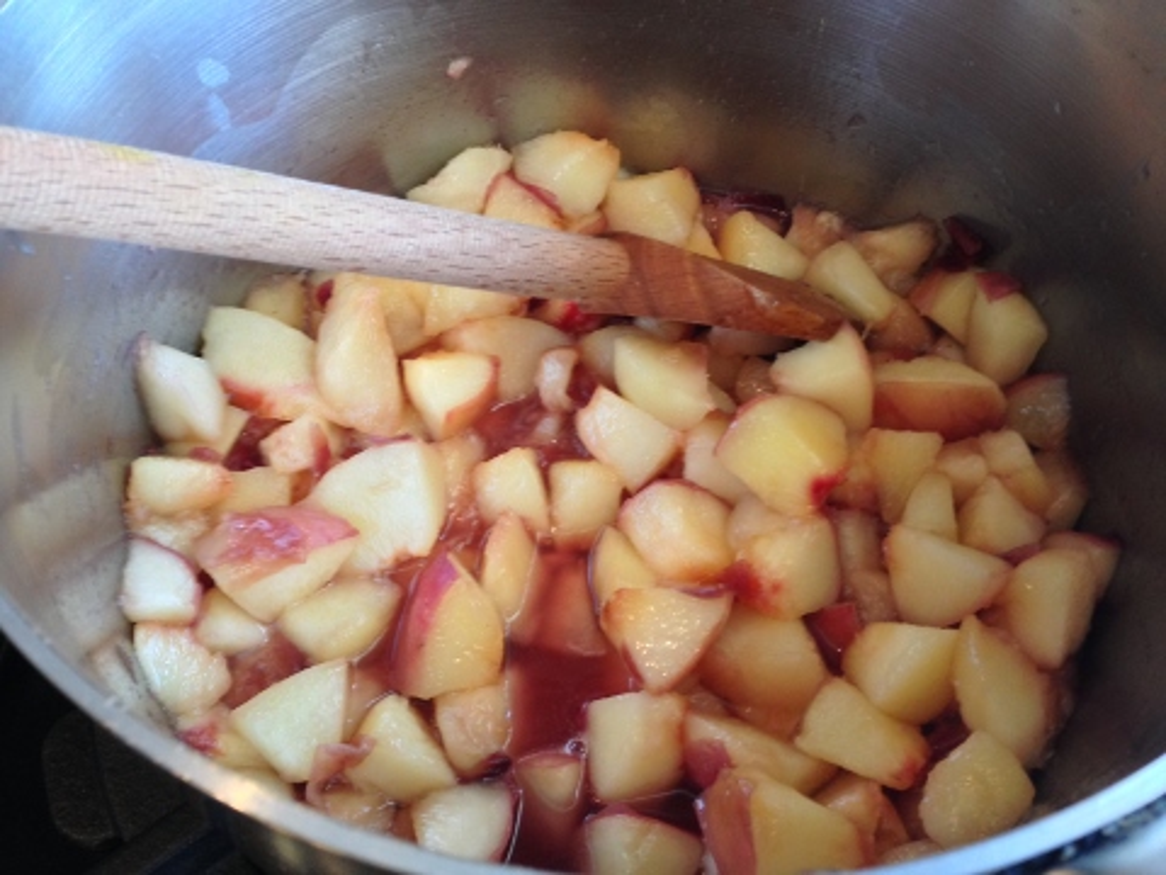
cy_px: 438
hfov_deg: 55.4
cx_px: 583
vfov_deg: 42.9
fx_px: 1112
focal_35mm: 33
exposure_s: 1/20
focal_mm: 4.12
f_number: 2.4
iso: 125
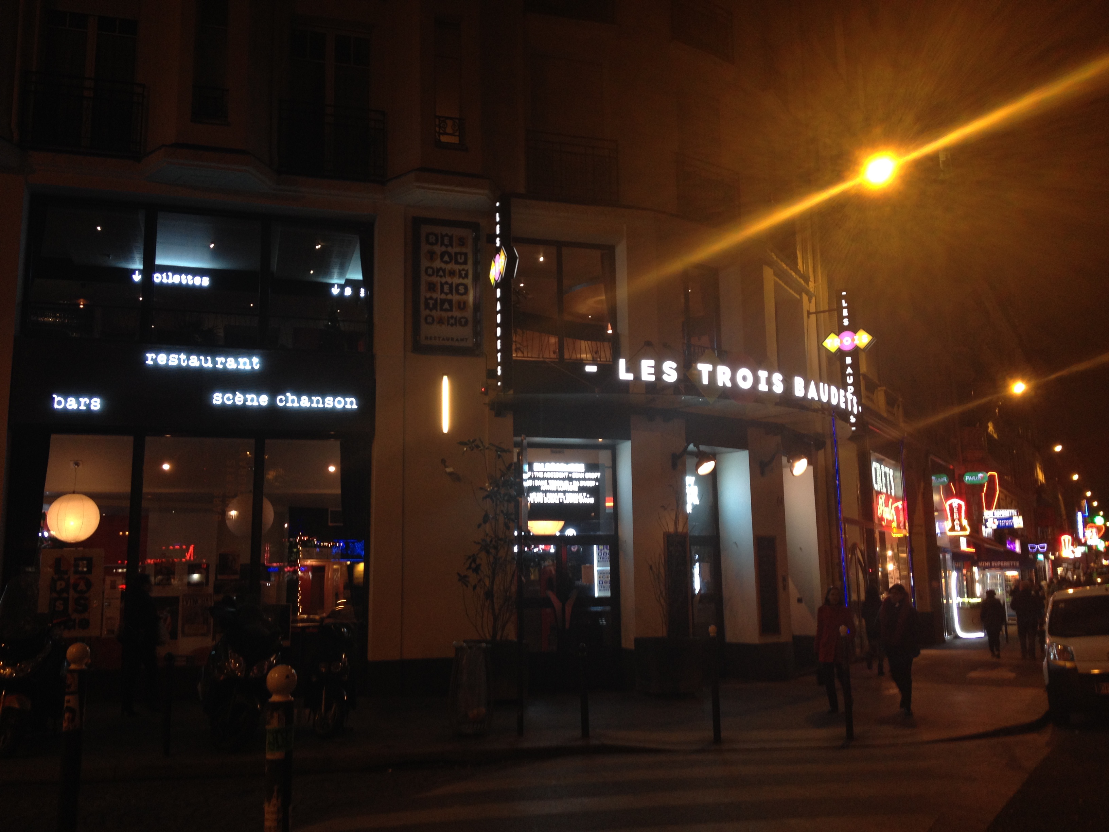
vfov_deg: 40.7
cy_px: 416
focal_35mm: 35
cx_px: 554
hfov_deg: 52.6
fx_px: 1121
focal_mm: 4.28
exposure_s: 1/20
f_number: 2.4
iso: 80
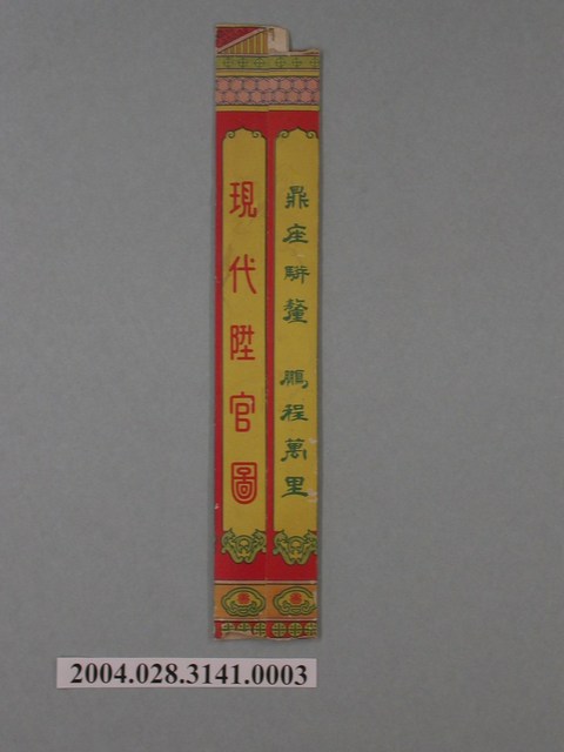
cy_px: 376
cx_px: 282
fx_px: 2042
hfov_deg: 15.7
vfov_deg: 20.9
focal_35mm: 94
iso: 100
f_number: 7.7
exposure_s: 1/15
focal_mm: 19.5
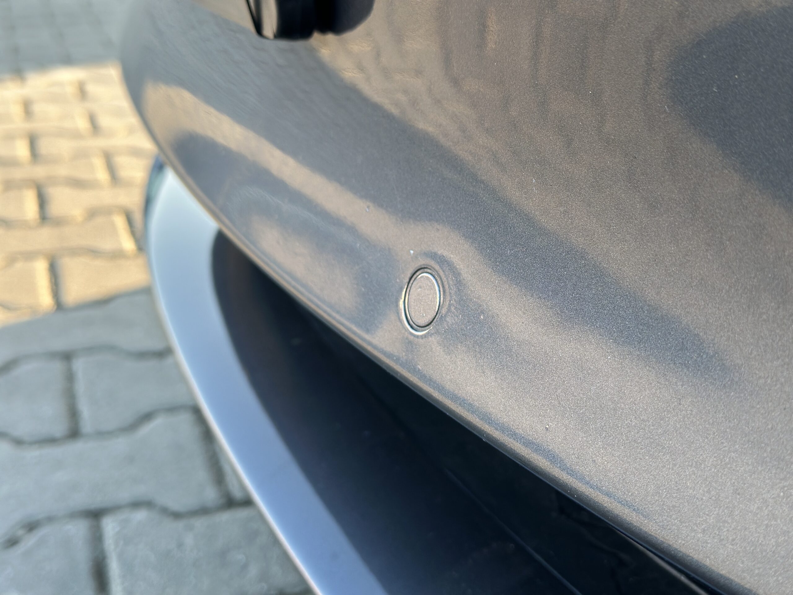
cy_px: 298
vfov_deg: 30.3
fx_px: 1100
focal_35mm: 48
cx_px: 396
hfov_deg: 39.7
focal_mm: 6.86
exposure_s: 1/209
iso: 80
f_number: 1.78
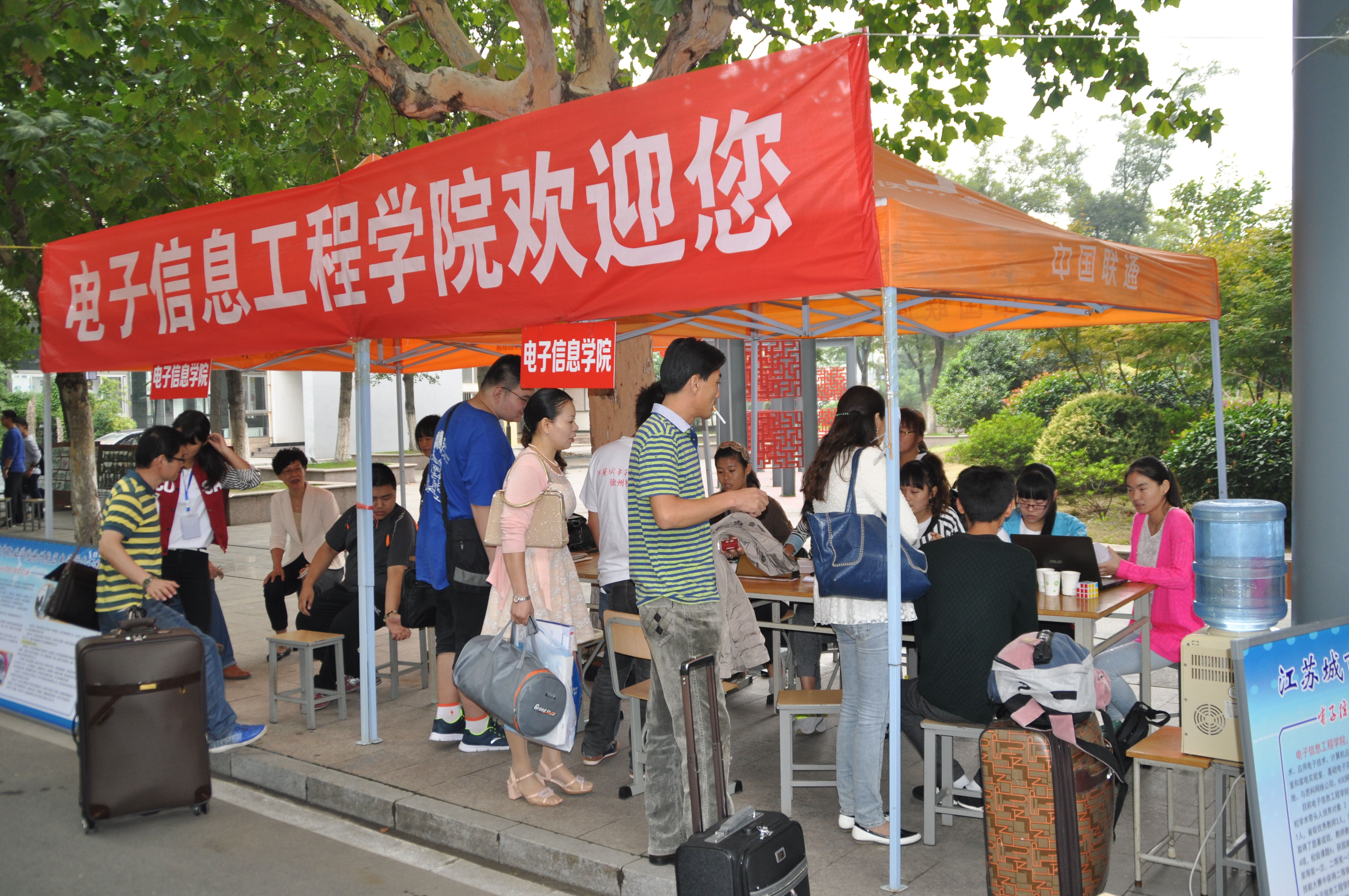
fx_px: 1235
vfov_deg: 39.9
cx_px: 674
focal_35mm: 33
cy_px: 448
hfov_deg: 57.3
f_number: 3.5
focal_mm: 22
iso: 320
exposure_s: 1/200
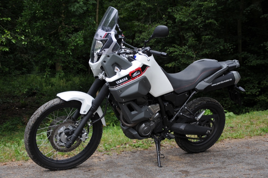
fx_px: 379
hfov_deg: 38.9
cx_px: 134
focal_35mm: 51
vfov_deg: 26.4
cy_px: 89
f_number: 4.2
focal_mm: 34
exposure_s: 1/400
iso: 200
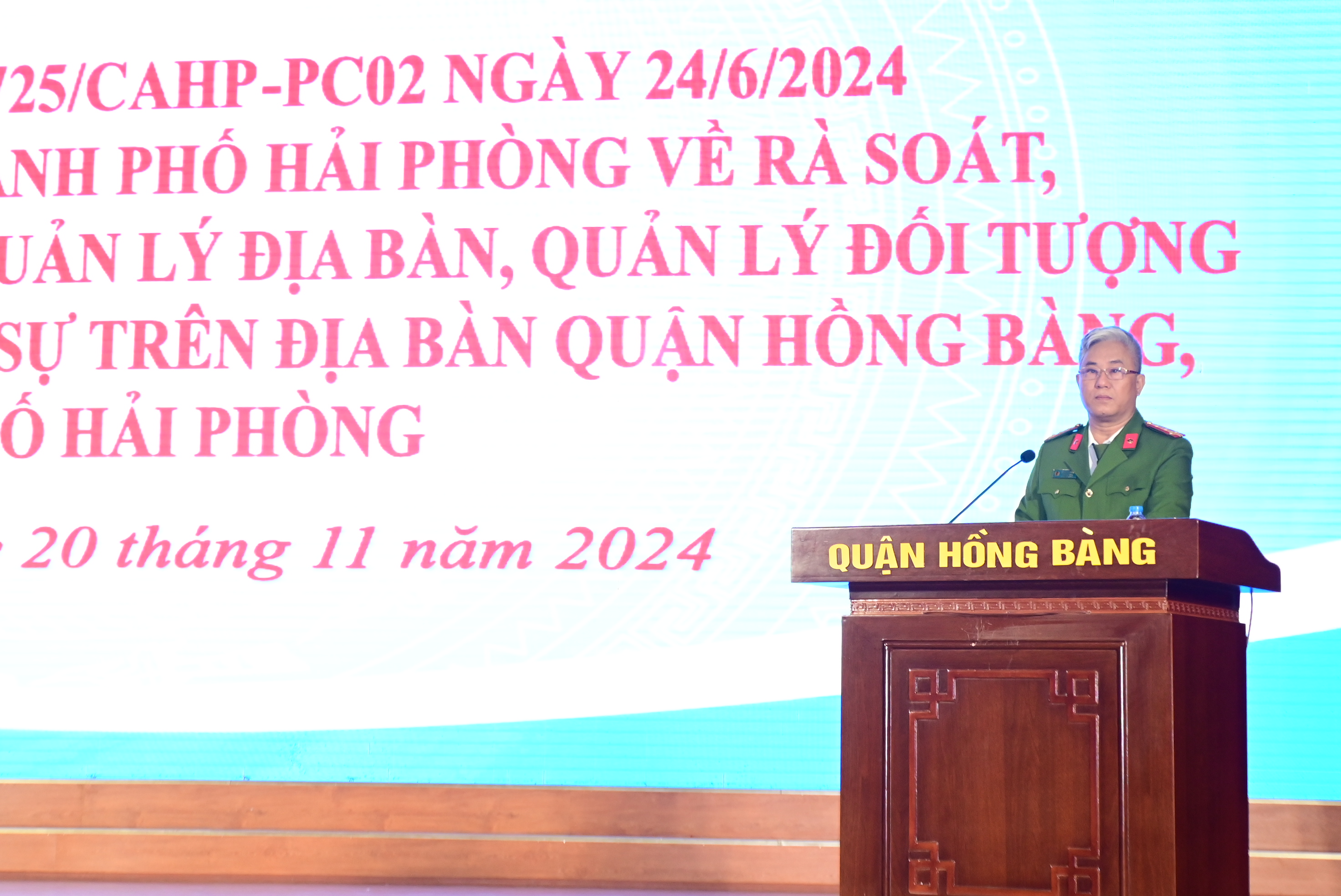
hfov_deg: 30.1
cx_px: 670
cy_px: 448
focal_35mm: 67
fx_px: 2498
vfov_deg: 20.3
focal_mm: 45
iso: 1600
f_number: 4.5
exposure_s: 1/200
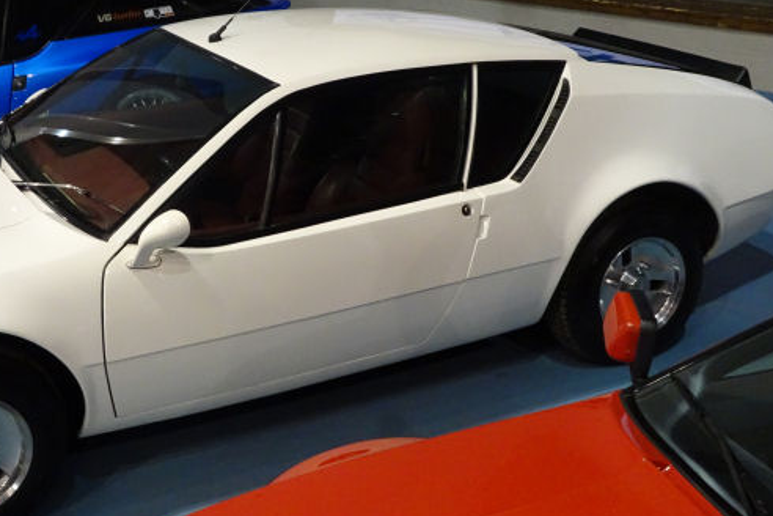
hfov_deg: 39.4
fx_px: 1052
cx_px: 203
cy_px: 192
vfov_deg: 27.4
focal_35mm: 49
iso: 640
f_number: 3.5
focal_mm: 4.92
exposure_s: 1/30
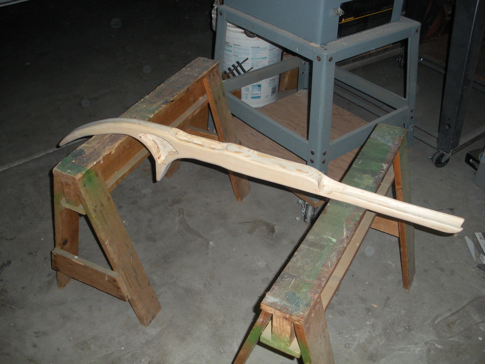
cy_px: 182
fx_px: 504
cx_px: 242
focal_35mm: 36
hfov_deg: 51.4
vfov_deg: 39.7
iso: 167
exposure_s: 1/60
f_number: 3.5
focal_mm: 6.3
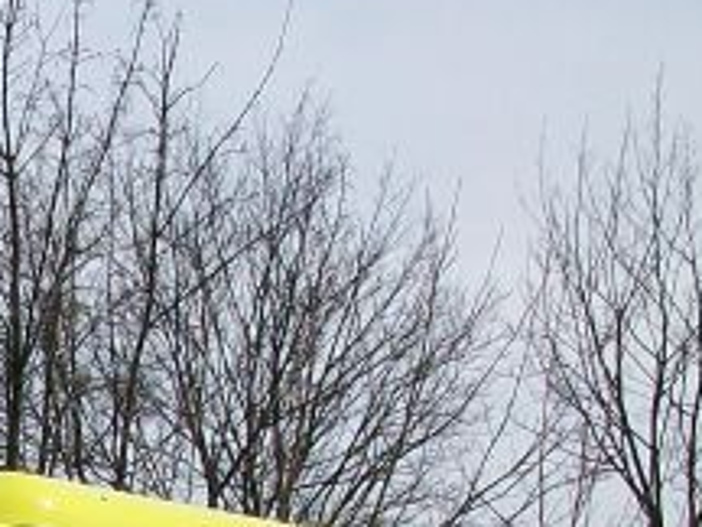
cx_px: -292
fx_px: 3083
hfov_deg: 12.5
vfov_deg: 9.4
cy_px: 895
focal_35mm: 152
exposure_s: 1/500
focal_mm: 5.7
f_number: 5.5
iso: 64
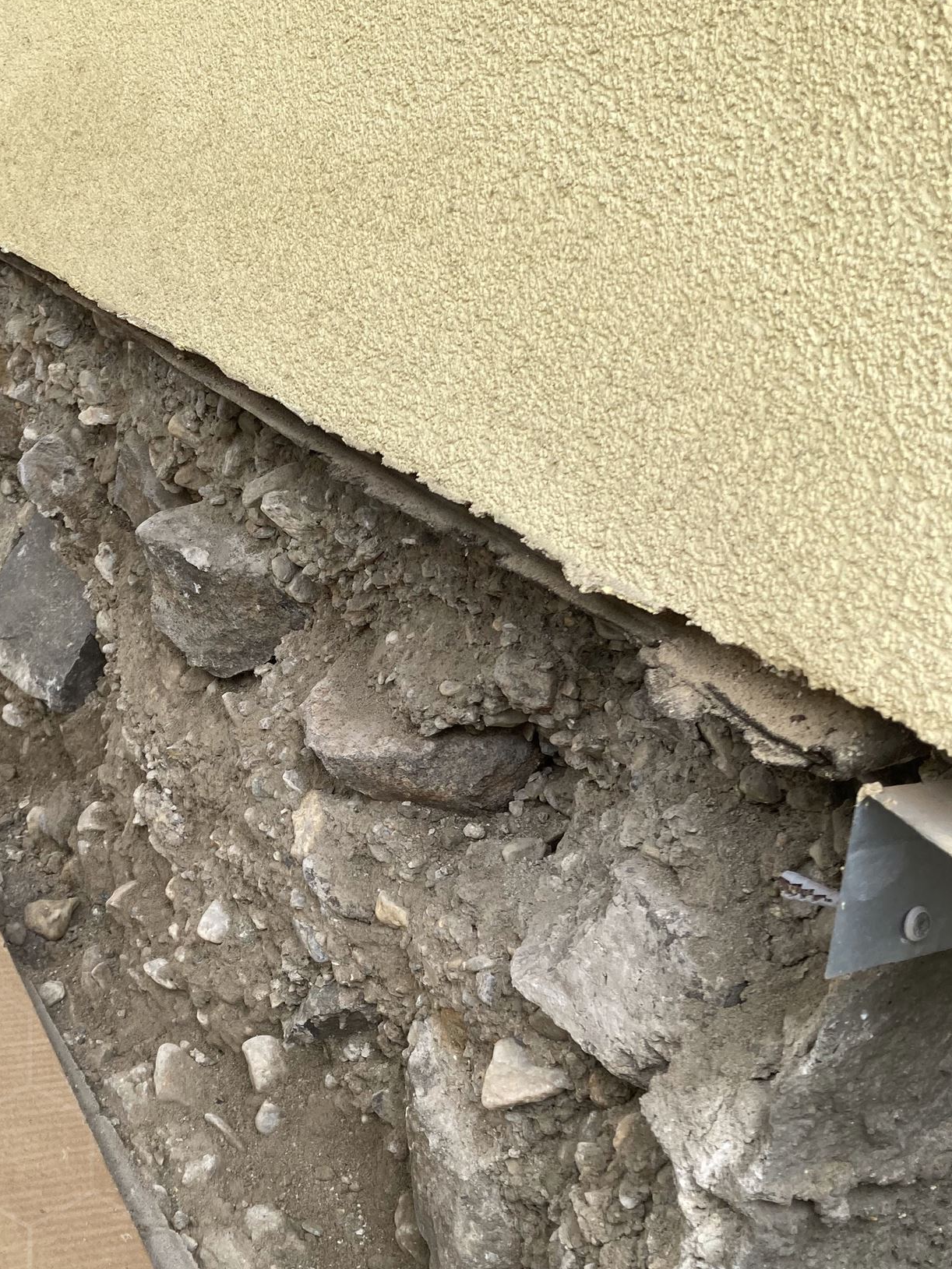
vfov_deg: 42.8
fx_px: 1613
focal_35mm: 44
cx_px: 223
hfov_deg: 32.2
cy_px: 727
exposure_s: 1/410
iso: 20
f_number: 1.8
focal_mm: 3.99
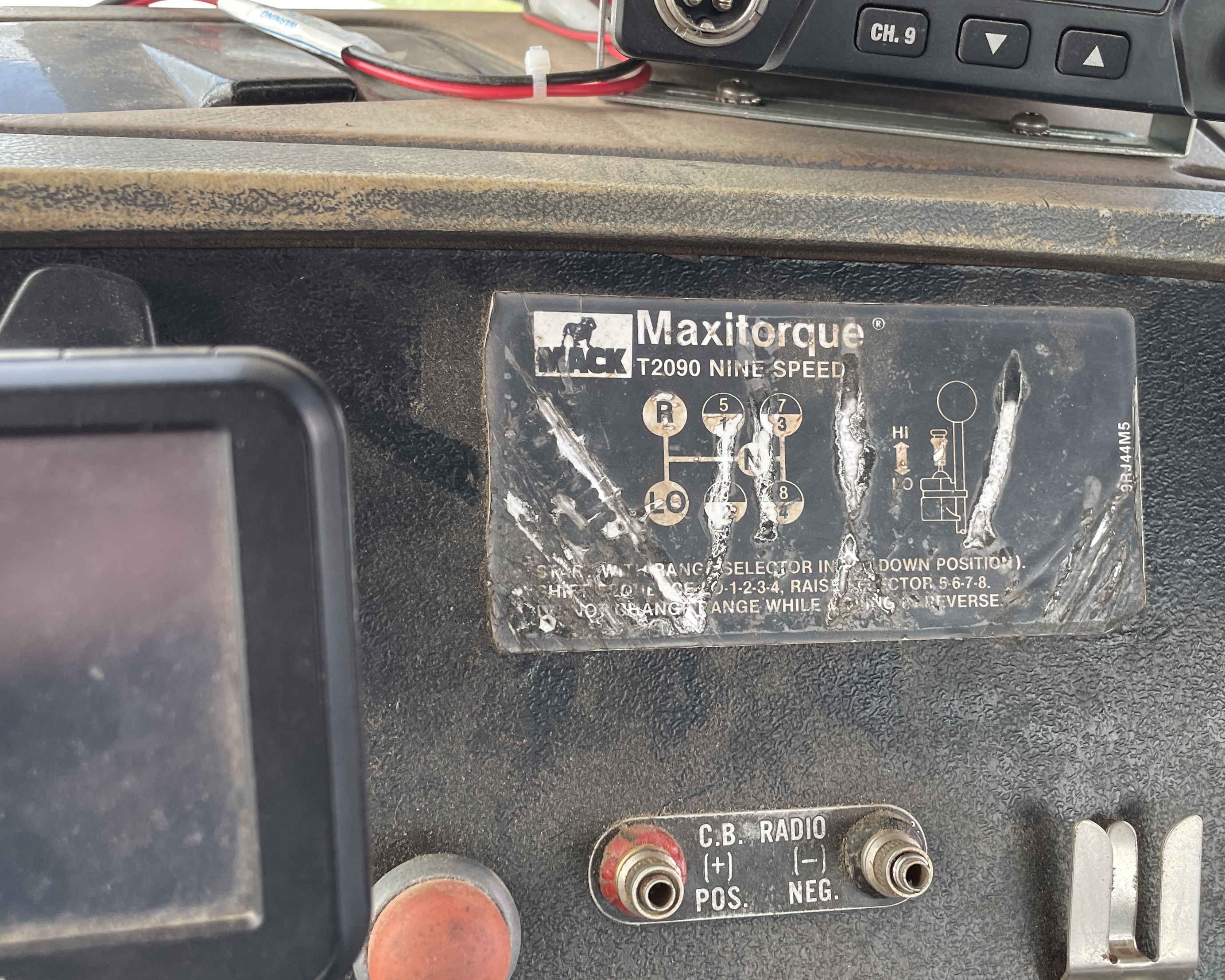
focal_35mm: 37
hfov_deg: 48.7
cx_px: 748
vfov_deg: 40.1
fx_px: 1341
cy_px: 503
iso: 40
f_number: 1.6
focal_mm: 4.2
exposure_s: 1/121
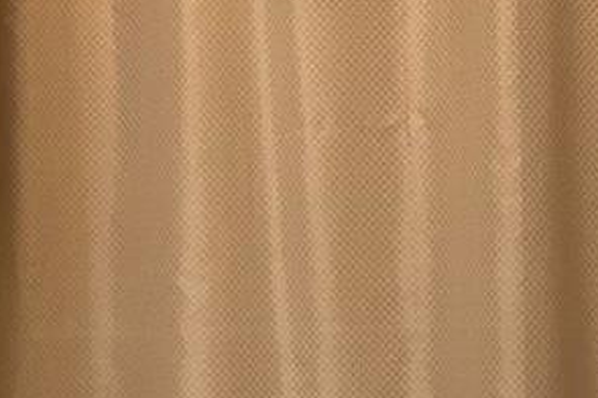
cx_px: 177
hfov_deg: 16.6
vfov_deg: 11.1
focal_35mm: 123
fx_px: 2043
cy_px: 292
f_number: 1.8
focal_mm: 3
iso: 100
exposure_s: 1/60
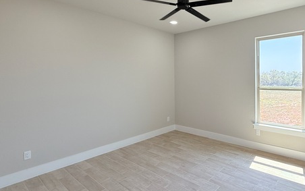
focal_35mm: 21
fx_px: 175
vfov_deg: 57.0
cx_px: 200
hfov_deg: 79.9
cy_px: 80
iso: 64
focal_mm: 2.22
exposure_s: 1/120
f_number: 2.2
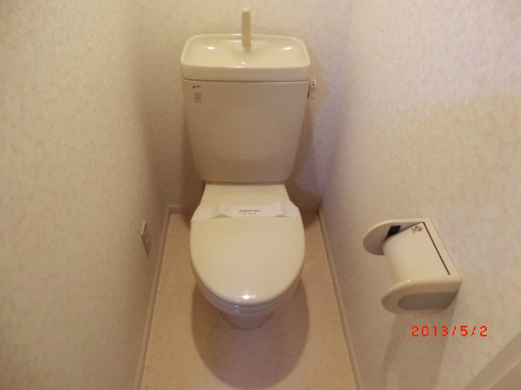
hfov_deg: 71.6
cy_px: 195
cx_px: 260
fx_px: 361
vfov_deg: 56.8
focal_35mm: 24
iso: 640
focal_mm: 4.3
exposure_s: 1/60
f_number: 3.2
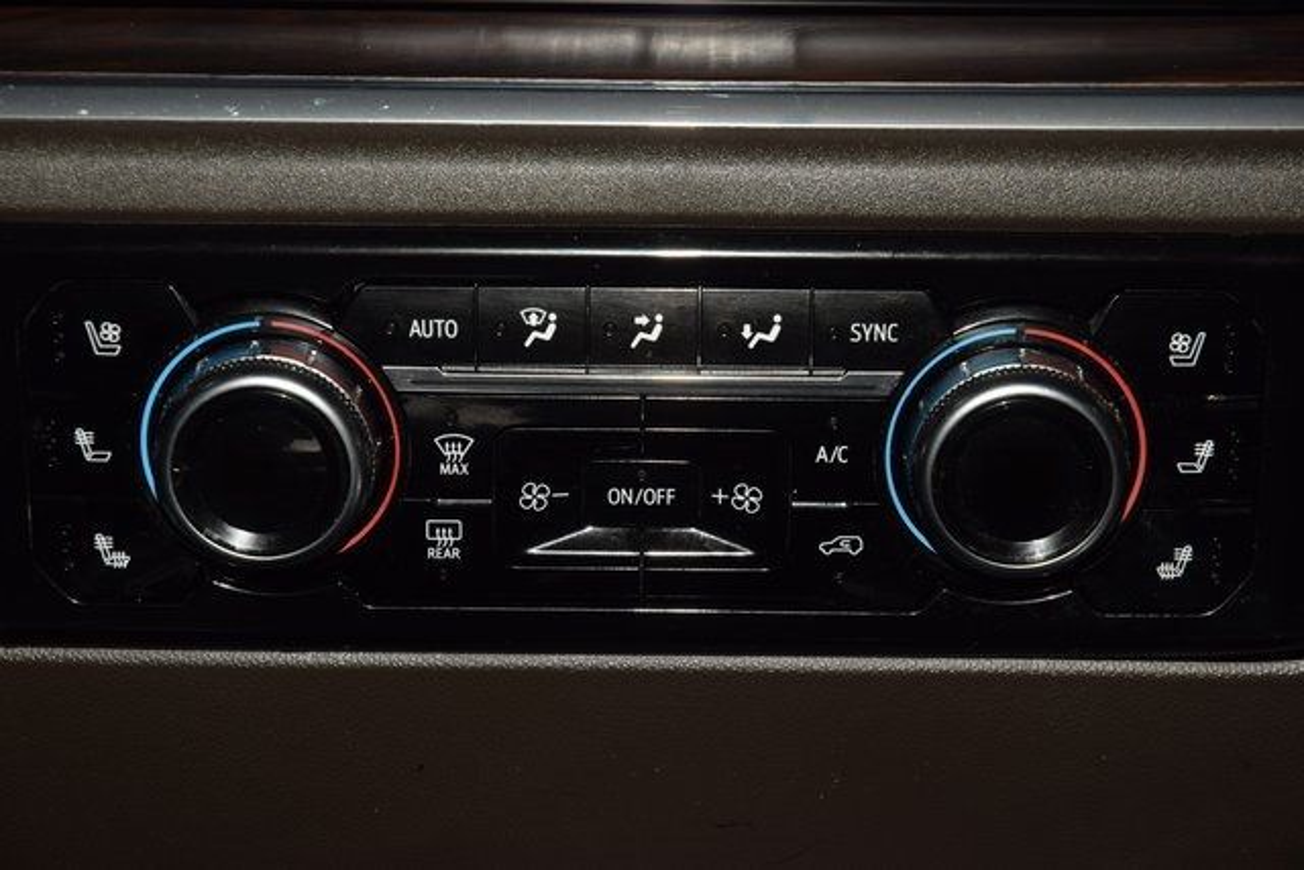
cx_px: 652
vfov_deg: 13.0
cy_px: 435
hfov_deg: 19.5
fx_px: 3804
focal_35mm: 105
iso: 100
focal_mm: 70
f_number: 8
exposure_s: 1/125
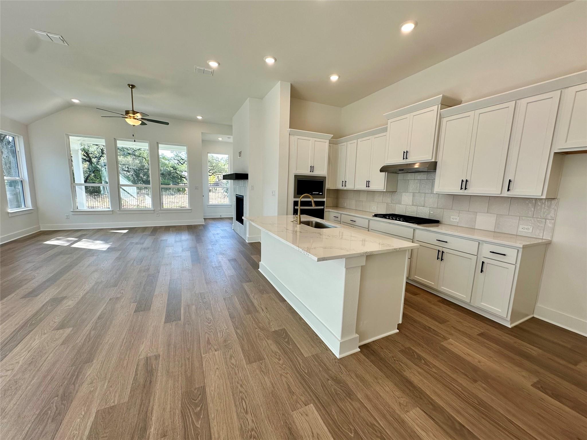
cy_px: 220
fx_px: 237
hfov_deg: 102.1
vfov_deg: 85.7
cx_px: 294
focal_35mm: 14
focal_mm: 2.22
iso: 50
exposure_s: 1/120
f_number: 2.2
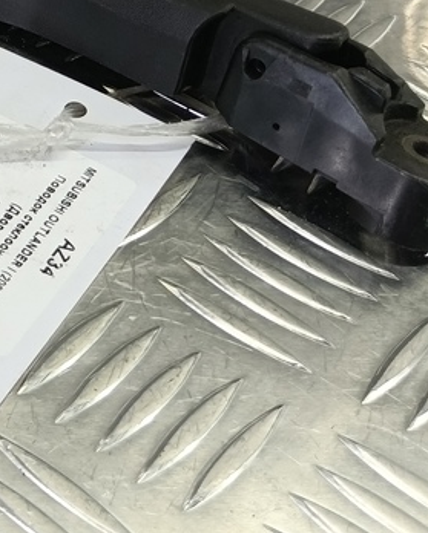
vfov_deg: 26.8
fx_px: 1044
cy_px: -25
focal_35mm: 66
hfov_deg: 19.5
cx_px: -252
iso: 122
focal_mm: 4.11
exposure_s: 1/50
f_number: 1.6
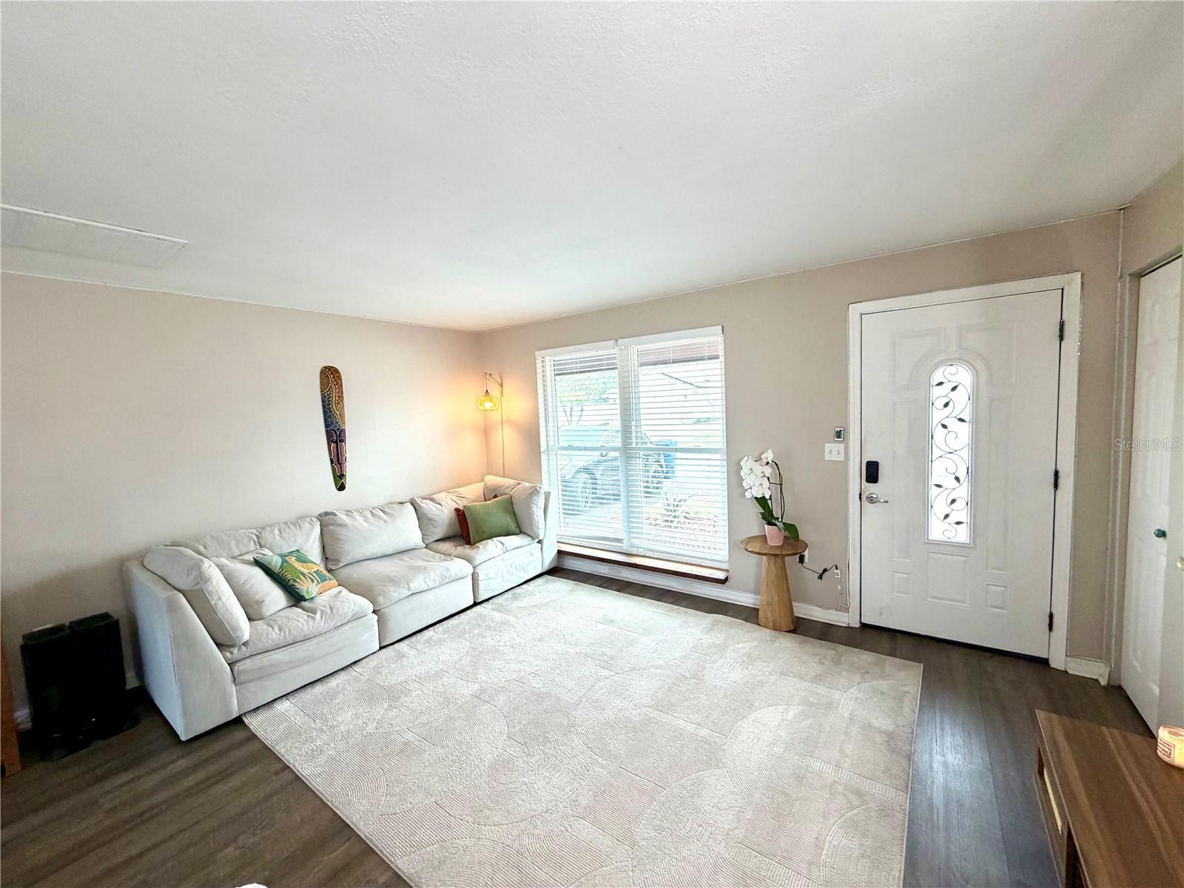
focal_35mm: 14
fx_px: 479
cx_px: 592
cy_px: 444
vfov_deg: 85.7
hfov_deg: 102.1
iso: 250
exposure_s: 1/120
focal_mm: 2.22
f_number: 2.2
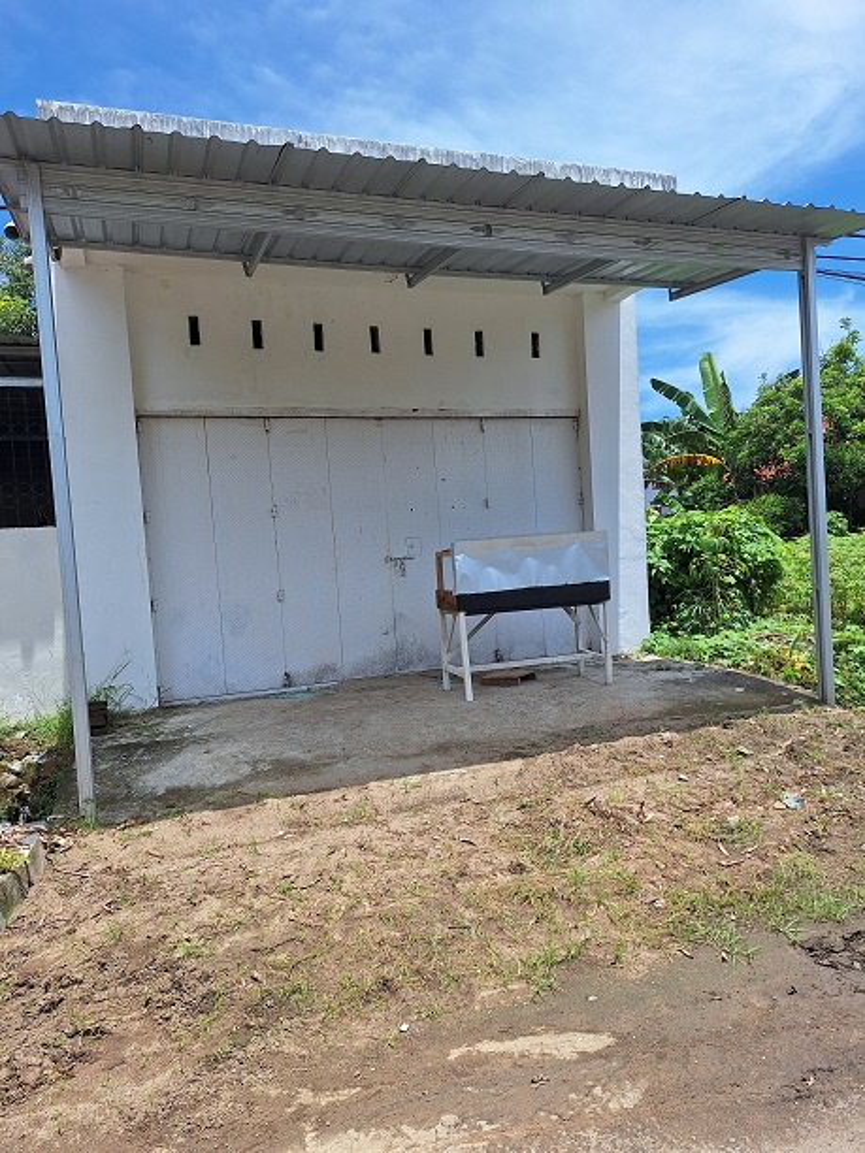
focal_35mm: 23
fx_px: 766
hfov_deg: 58.9
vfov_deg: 73.9
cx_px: 432
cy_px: 576
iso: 40
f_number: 1.8
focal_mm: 5.54
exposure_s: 1/3731
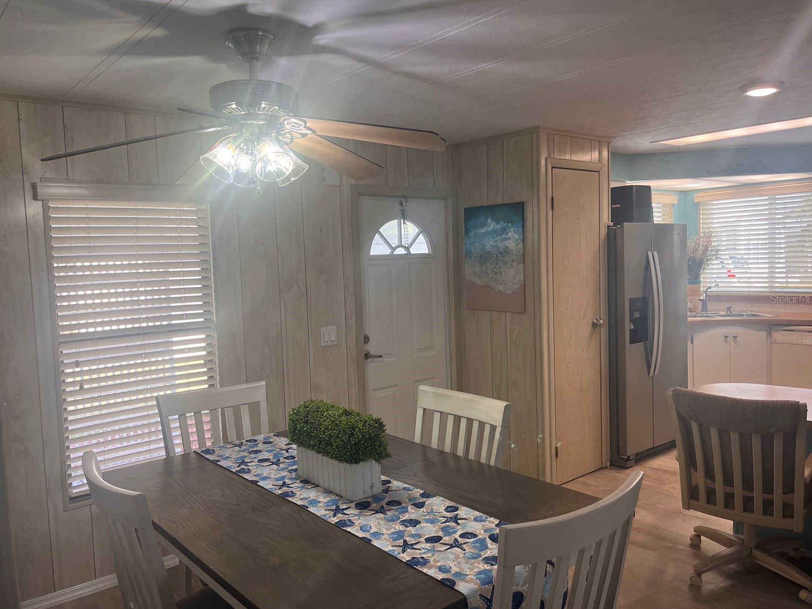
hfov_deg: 65.3
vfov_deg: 51.4
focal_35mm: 27
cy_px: 299
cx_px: 398
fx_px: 633
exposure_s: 1/120
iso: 64
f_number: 1.6
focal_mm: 5.1
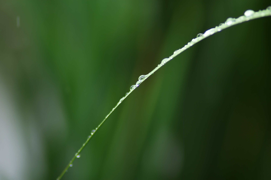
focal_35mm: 270
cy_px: 90
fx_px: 2031
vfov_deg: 5.1
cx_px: 136
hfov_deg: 7.6
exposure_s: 1/640
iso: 200
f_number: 2.8
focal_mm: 180
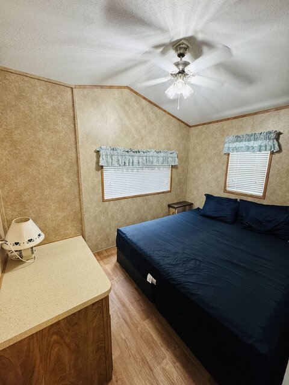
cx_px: 144
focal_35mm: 14
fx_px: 156
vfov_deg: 102.1
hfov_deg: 85.7
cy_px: 192
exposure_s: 1/60
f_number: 2.2
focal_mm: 2.22
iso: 320
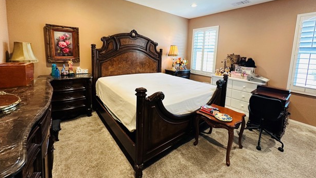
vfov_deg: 66.1
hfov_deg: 99.3
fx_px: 134
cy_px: 67
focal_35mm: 16
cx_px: 164
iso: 200
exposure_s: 1/60
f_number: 2.2
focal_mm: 2.22
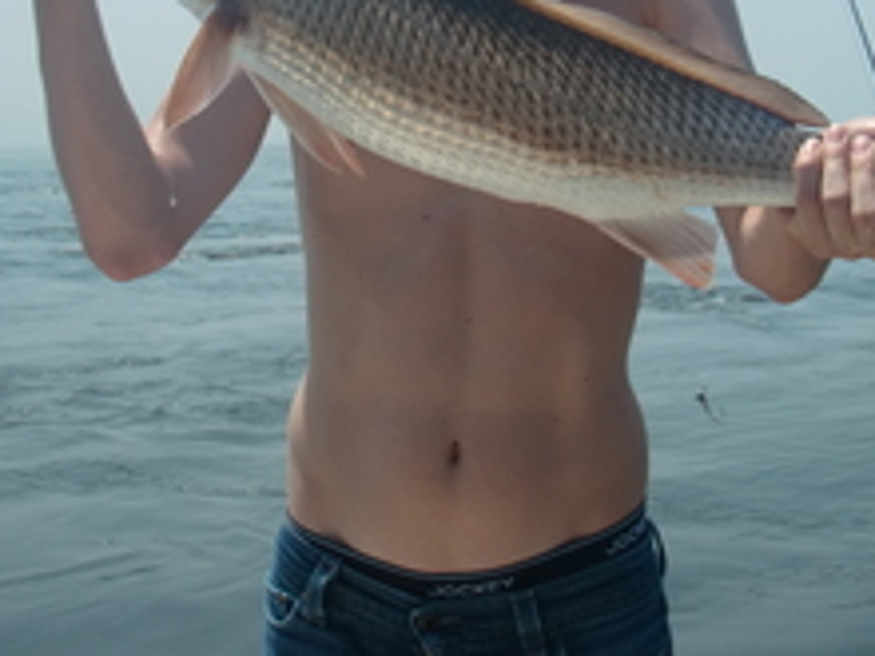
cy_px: 80
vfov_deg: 20.9
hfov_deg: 28.1
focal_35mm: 69
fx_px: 1744
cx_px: 485
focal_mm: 6.66
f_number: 8.9
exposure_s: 1/250
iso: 64
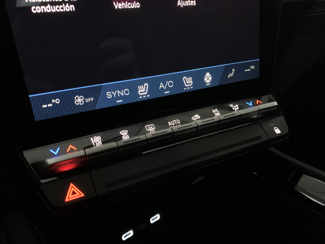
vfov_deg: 53.1
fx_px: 244
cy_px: 122
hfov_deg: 67.3
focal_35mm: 26
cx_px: 162
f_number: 1.8
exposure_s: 1/17
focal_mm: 4.25
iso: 2000
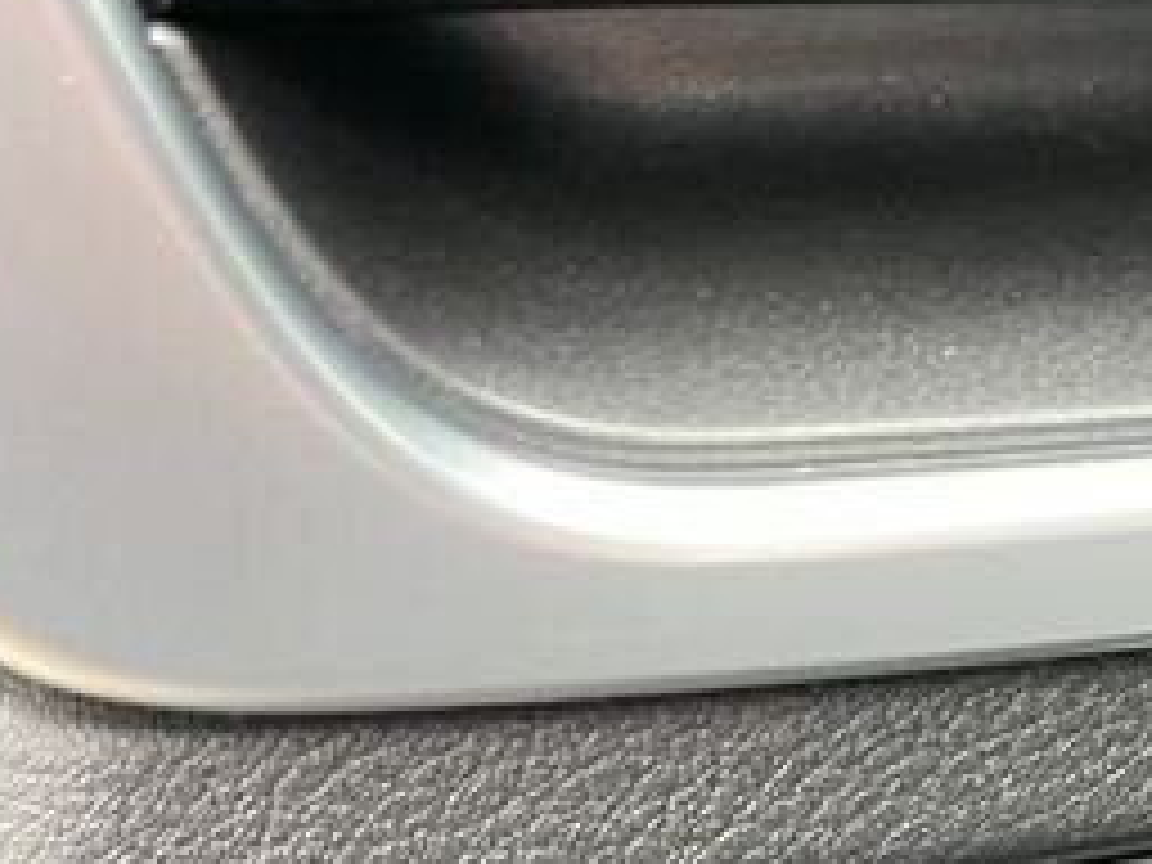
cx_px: 1238
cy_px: 1120
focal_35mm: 104
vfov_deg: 13.7
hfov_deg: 18.3
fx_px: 3461
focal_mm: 5.1
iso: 200
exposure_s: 1/60
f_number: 1.6
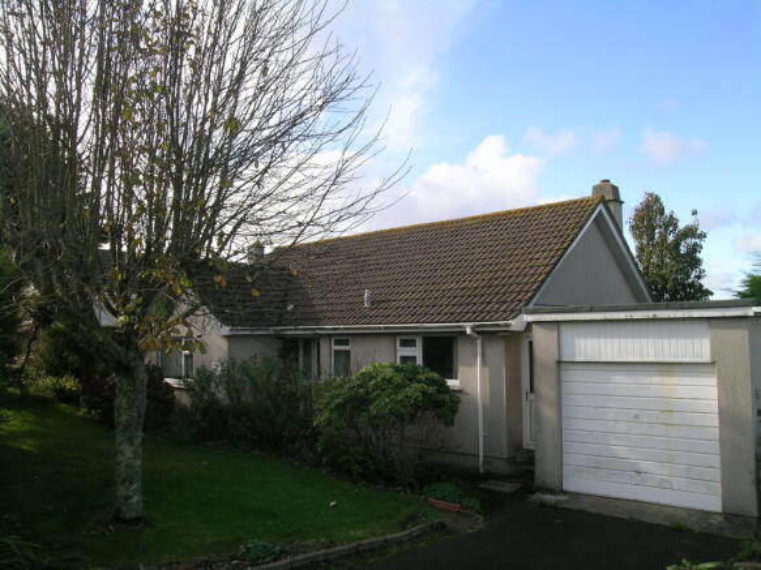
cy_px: 285
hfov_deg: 63.5
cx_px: 380
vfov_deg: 49.7
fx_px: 615
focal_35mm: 28
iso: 50
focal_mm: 5.8
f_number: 5.6
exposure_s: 1/129
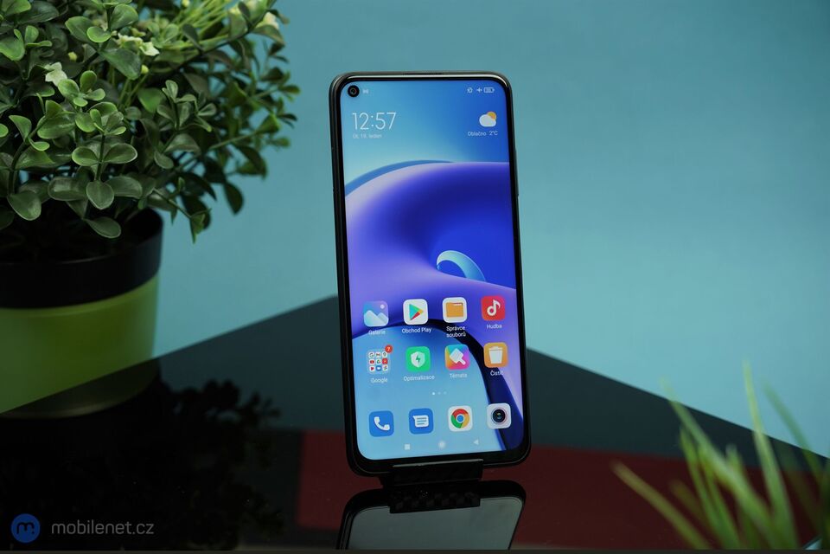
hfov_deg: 28.8
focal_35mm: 70
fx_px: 1614
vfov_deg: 19.5
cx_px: 415
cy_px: 277
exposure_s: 1/160
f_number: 5.6
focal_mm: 70
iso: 640
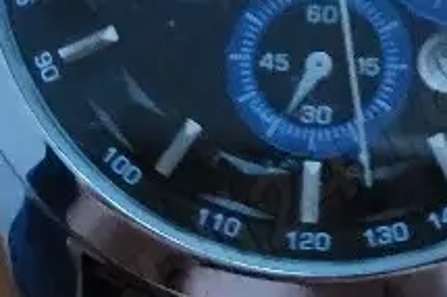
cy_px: -227
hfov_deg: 12.2
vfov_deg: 7.9
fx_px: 2084
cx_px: 391
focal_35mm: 168
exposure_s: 1/25.1
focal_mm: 5.4
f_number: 1.8
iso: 1600
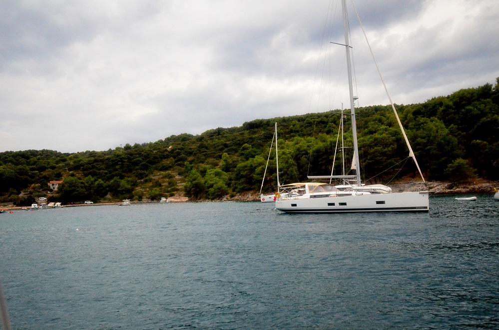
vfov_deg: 36.7
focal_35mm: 36
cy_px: 165
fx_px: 498
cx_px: 250
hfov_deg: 53.2
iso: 5000
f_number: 4
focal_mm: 24
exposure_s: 1/1000
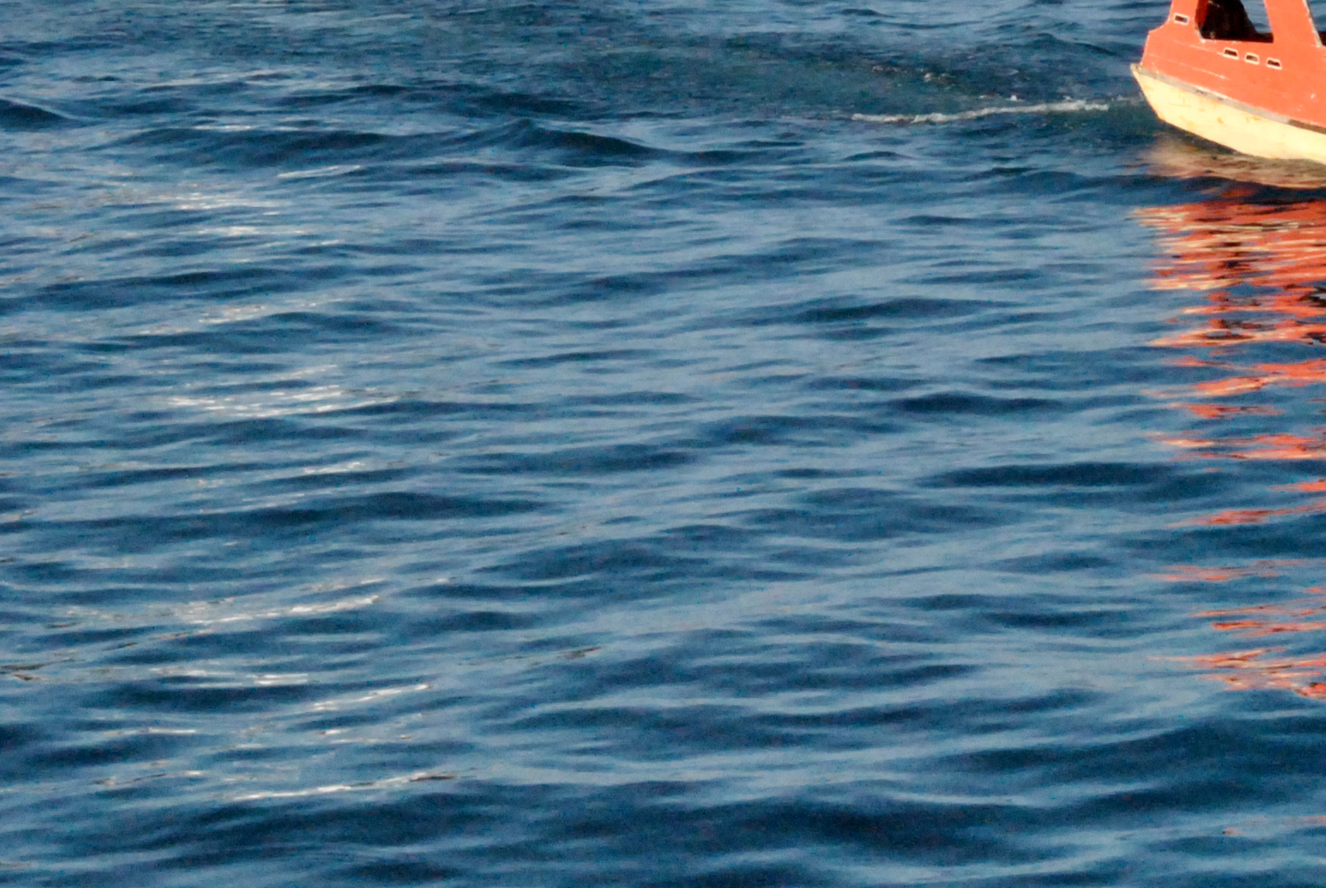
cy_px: -79
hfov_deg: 9.8
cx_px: 1612
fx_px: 7606
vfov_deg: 6.6
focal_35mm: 206
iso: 1600
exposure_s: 1/500
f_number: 22
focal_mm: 55
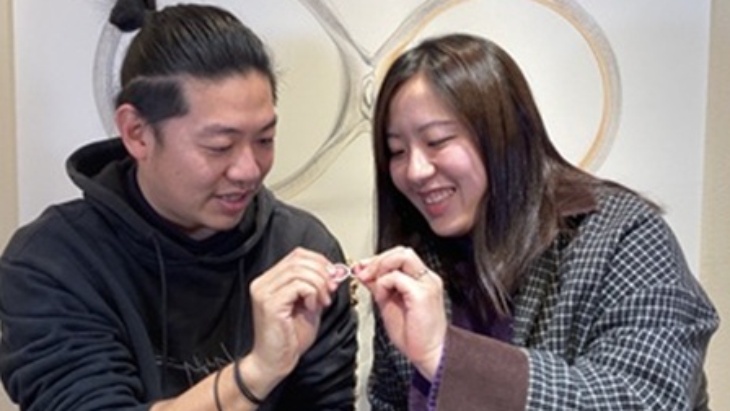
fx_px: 658
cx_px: 365
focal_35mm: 34
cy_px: 252
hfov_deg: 58.0
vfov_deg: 34.5
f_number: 2.4
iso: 64
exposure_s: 1/50
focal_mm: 3.3
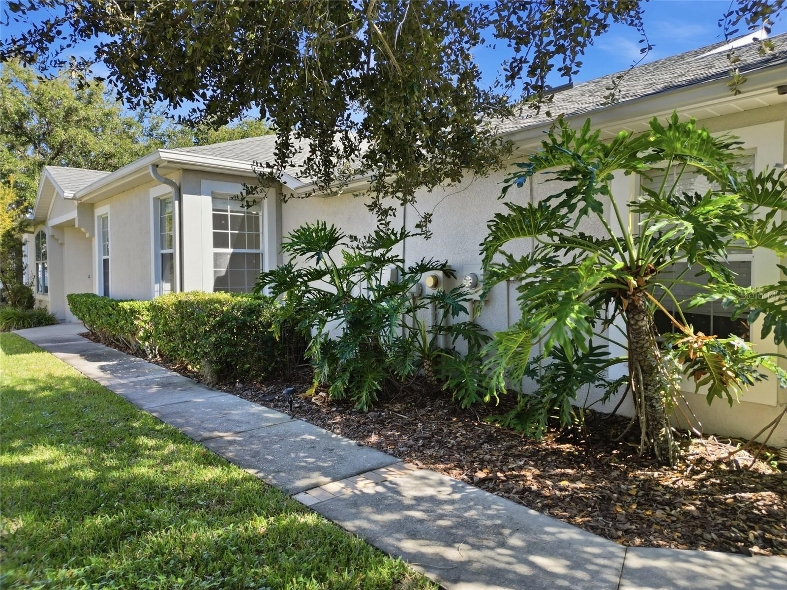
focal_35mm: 24
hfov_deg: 71.6
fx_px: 546
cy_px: 295
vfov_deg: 56.8
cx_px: 394
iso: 100
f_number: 1.7
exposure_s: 1/2000
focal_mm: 6.7
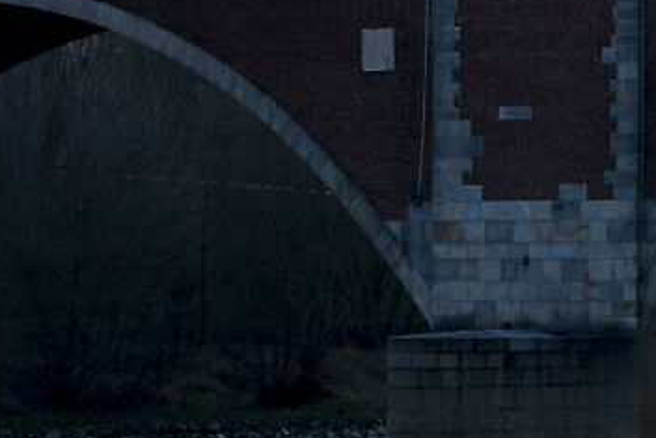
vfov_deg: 5.5
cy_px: 91
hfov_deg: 8.0
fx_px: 4594
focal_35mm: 252
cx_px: 962
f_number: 8
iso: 100
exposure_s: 30
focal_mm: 37
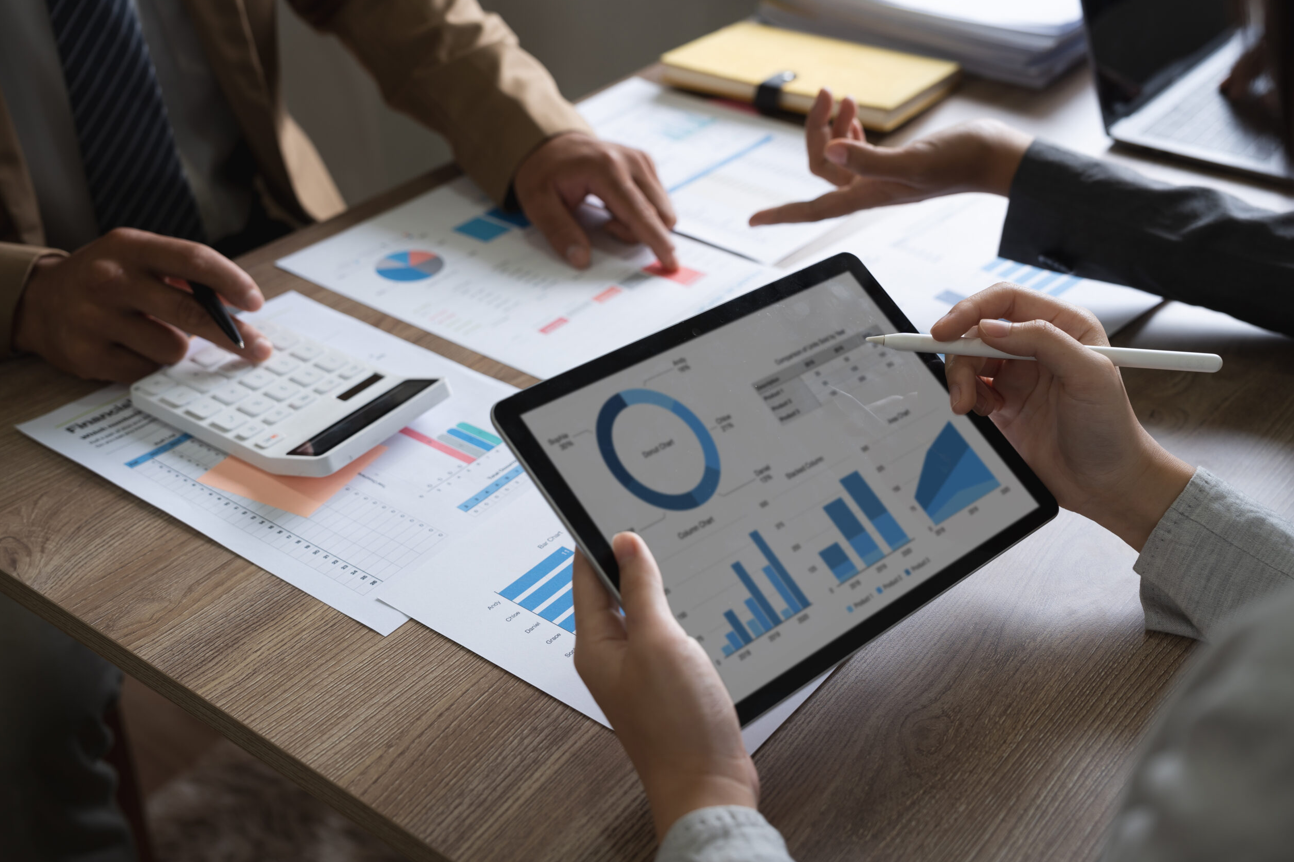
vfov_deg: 31.2
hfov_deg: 45.4
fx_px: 1545
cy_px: 434
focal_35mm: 43
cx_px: 653
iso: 100
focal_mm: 42
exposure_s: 1/50
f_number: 4
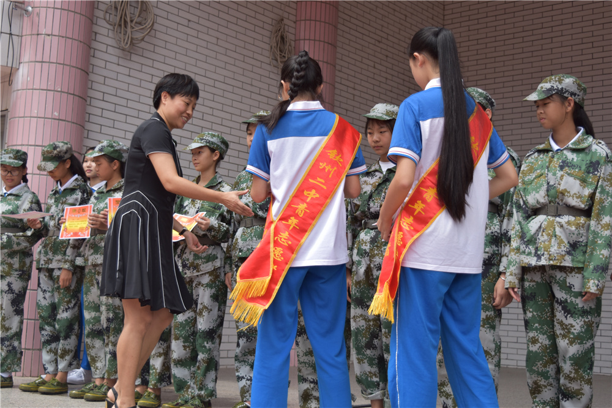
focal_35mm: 52
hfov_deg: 37.9
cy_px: 204
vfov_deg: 25.7
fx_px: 892
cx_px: 306
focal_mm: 35
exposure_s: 1/800
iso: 200
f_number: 4.5
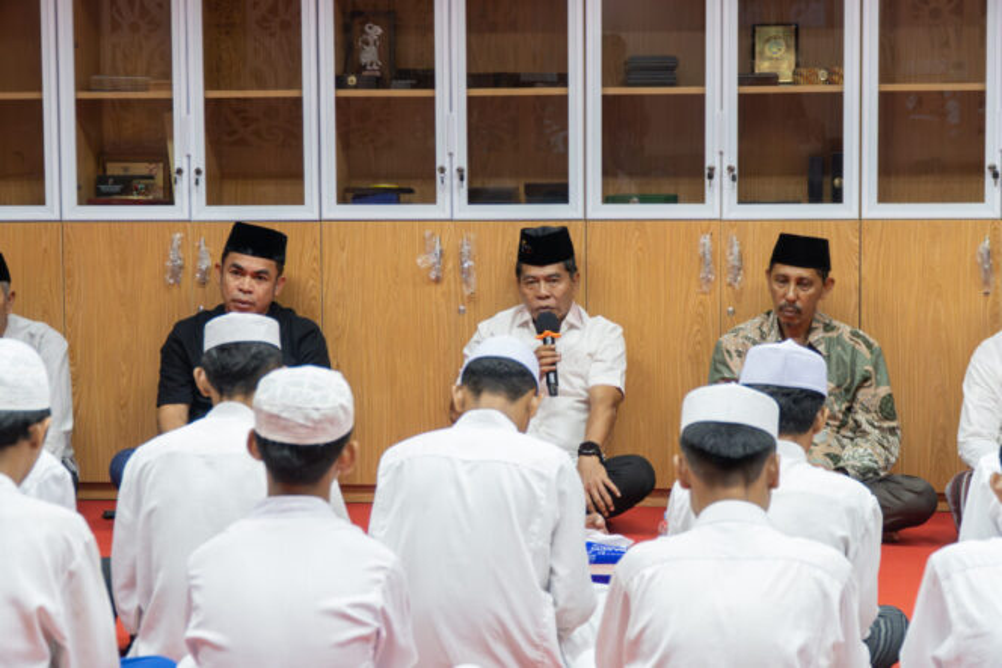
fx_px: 2130
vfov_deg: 17.8
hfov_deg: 26.5
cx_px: 501
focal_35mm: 76
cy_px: 334
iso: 2000
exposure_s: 1/100
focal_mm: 51
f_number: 4
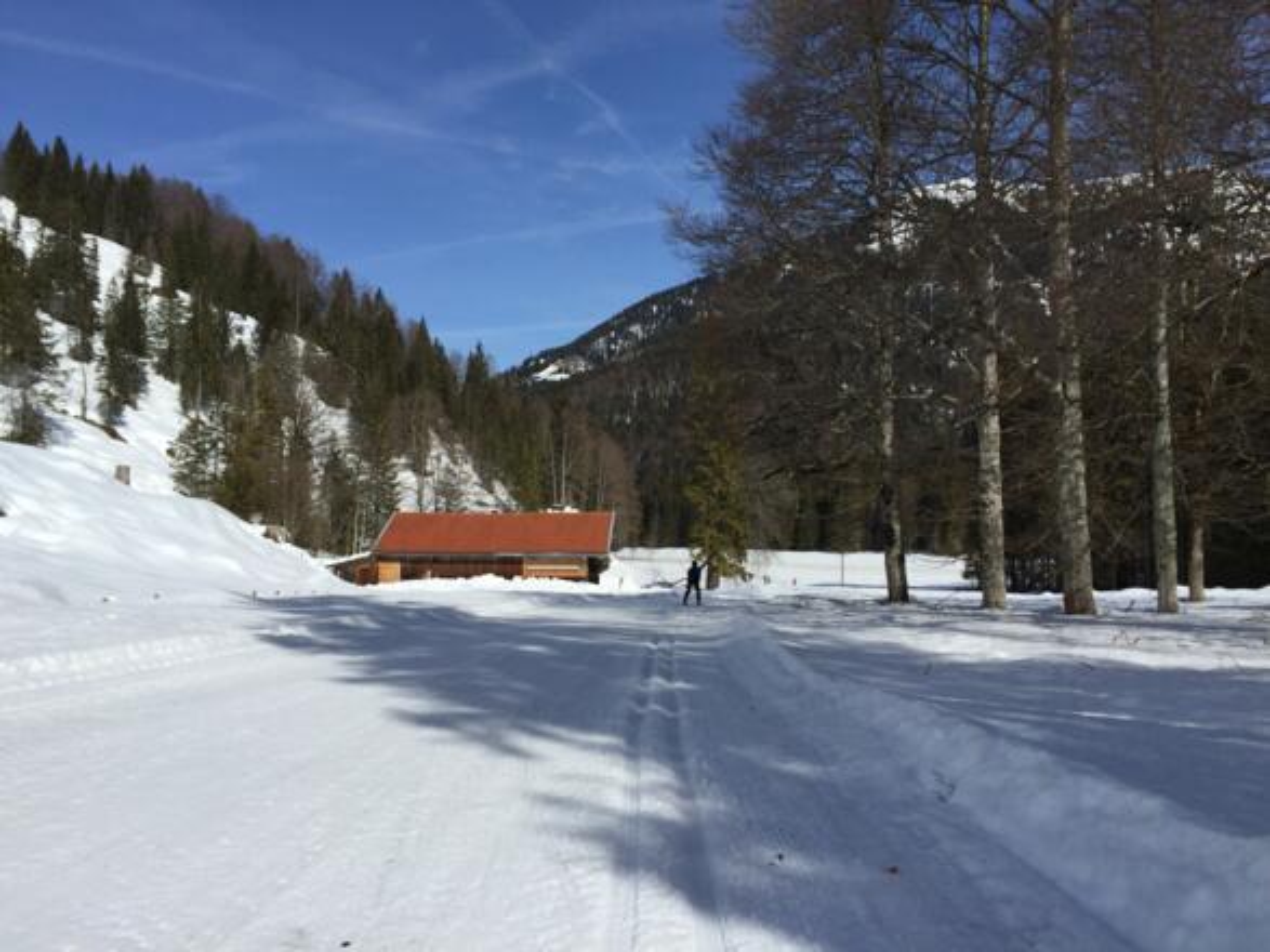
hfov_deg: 61.7
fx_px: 1064
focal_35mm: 29
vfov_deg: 48.2
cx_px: 635
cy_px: 476
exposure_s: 1/4405
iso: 32
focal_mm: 4.15
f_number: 2.2
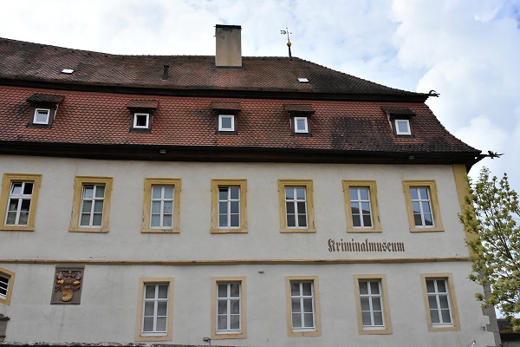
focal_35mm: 33
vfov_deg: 40.0
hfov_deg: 57.2
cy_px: 174
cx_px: 260
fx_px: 477
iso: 2800
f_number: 10
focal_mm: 22
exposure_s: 1/8000
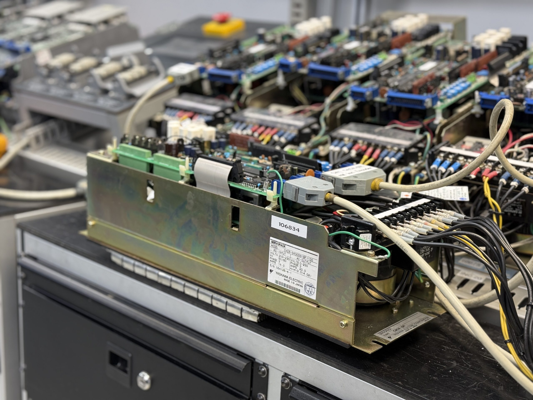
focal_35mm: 48
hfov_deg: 39.7
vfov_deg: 30.3
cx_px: 266
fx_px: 739
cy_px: 200
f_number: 1.78
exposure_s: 1/50
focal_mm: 6.76
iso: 80
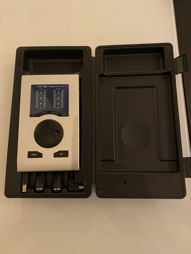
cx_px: 96
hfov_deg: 53.1
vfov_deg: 67.3
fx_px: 191
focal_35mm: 26
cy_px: 127
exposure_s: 1/25
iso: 800
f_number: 1.8
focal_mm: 4.25
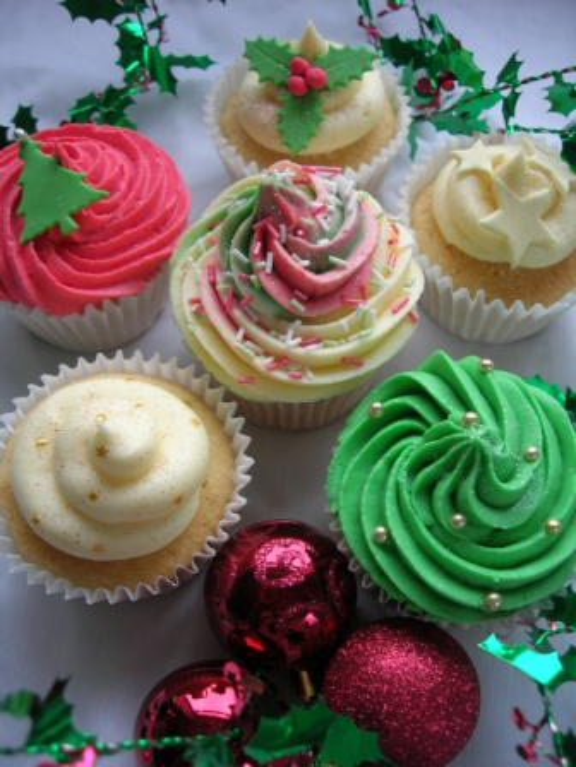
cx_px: 288
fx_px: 843
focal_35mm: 38
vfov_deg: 49.0
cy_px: 384
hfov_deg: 37.7
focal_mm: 7.8
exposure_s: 1/32.6
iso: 64
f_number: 2.8
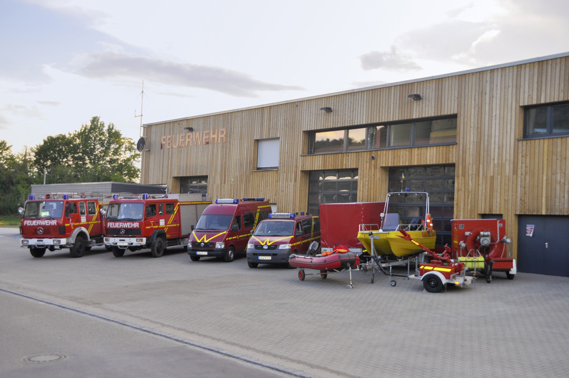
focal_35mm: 45
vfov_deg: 29.8
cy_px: 189
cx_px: 284
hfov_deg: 43.7
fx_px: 710
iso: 250
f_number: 4.2
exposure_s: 1/200
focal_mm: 30
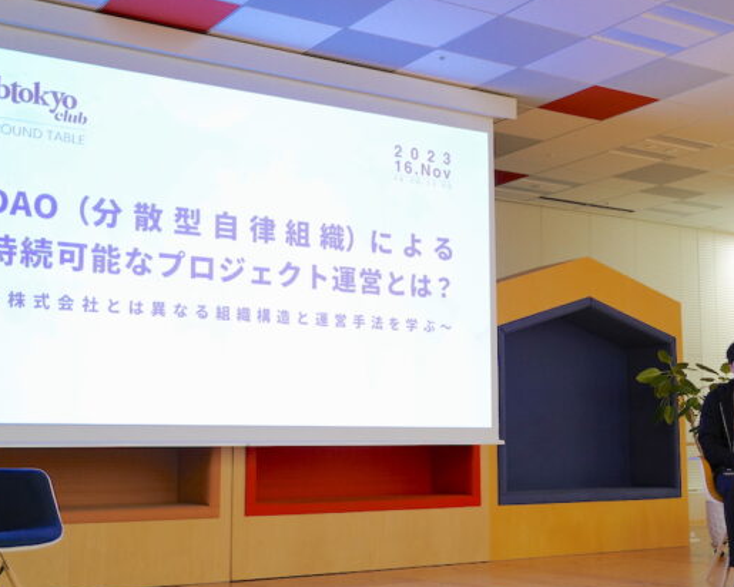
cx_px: 392
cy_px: 286
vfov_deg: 30.8
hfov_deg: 38.0
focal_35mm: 49
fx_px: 1064
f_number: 2.8
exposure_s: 1/160
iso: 2000
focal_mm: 35
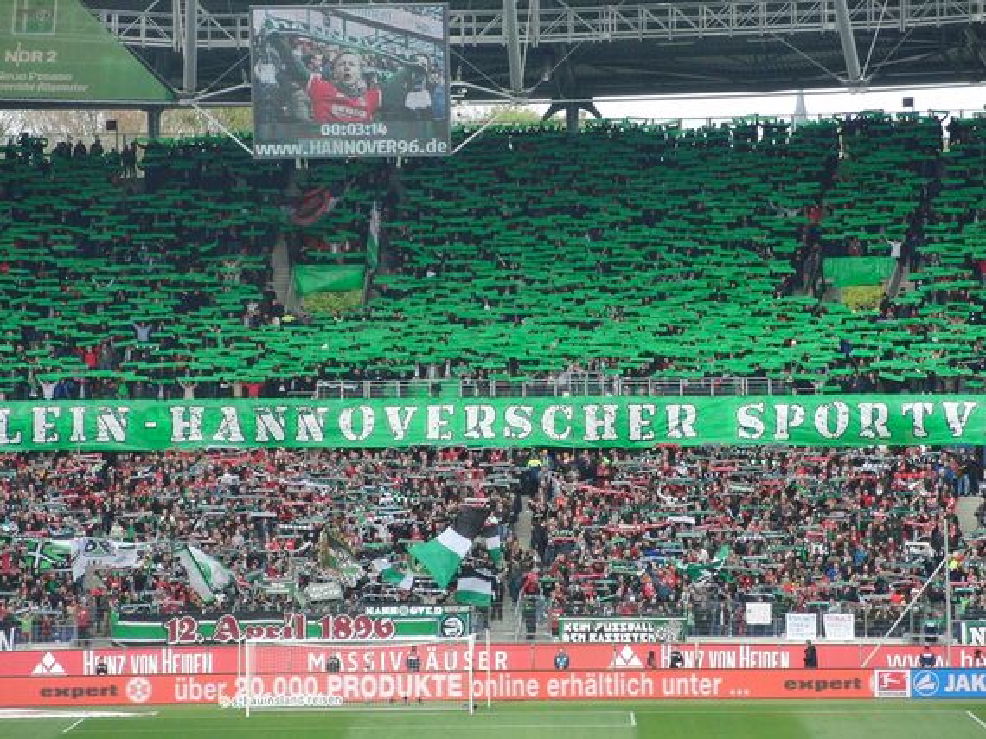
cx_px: 493
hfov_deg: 12.6
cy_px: 370
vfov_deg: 9.4
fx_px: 4470
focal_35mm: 157
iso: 250
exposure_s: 1/500
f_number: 4.4
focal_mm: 27.31
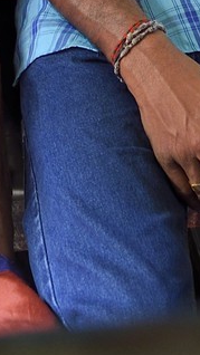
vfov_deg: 11.5
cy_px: -506
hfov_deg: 7.9
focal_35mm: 153
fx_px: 1442
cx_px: 51
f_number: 5
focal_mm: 29
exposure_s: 1/50
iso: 800
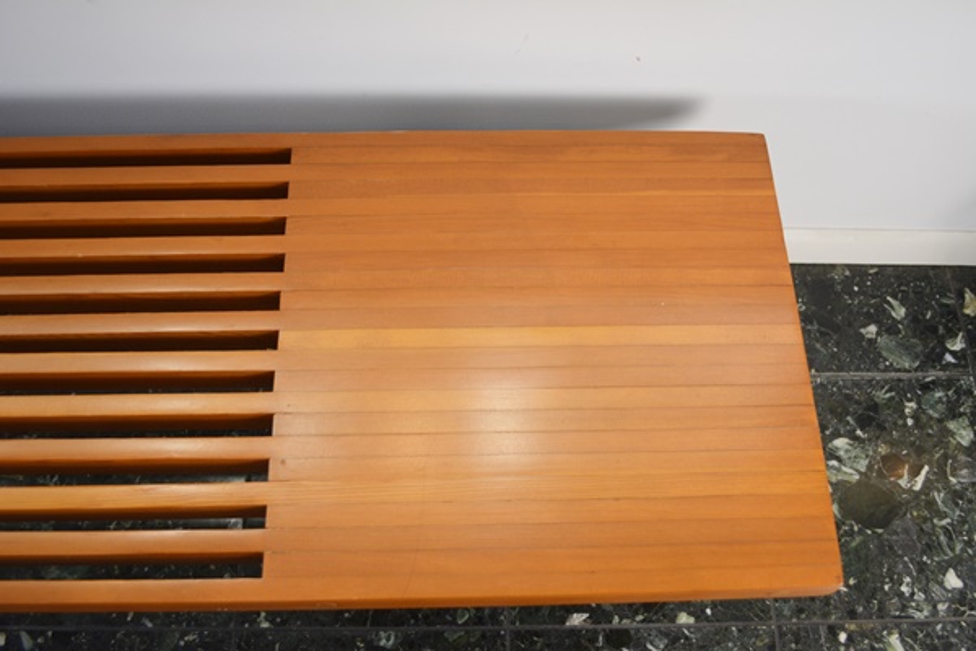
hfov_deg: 53.1
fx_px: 976
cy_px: 326
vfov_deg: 36.9
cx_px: 488
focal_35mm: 36
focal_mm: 24
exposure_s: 1/60
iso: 560
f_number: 4
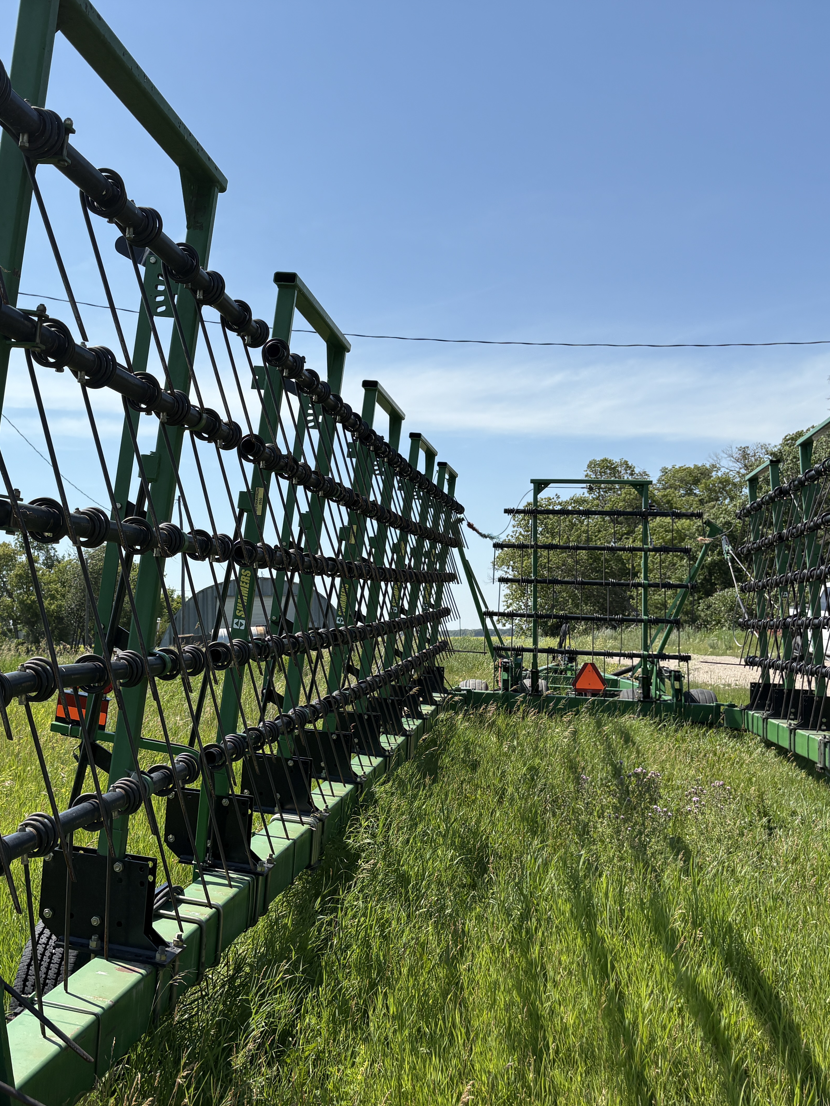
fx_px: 1119
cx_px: 221
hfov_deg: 39.7
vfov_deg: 52.6
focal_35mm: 35
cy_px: 552
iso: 50
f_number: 1.6
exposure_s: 1/4329
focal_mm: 5.96
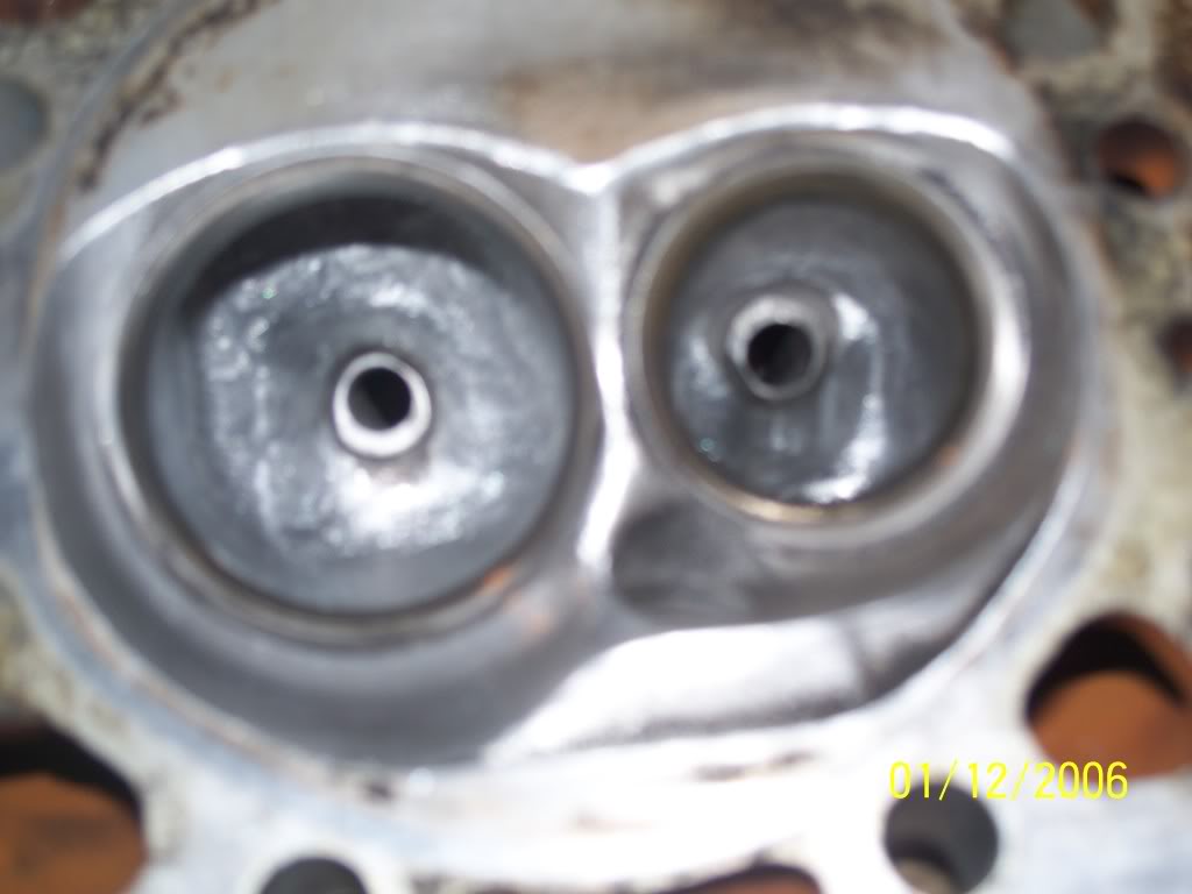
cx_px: 596
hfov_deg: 32.7
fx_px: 2032
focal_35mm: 59
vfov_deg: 24.8
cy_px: 447
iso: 80
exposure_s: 1/100
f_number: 3.2
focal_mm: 12.6
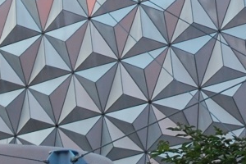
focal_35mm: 440
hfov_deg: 4.7
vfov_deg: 3.1
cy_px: -132
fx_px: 3004
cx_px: 237
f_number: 4.5
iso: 400
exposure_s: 1/80
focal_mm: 55
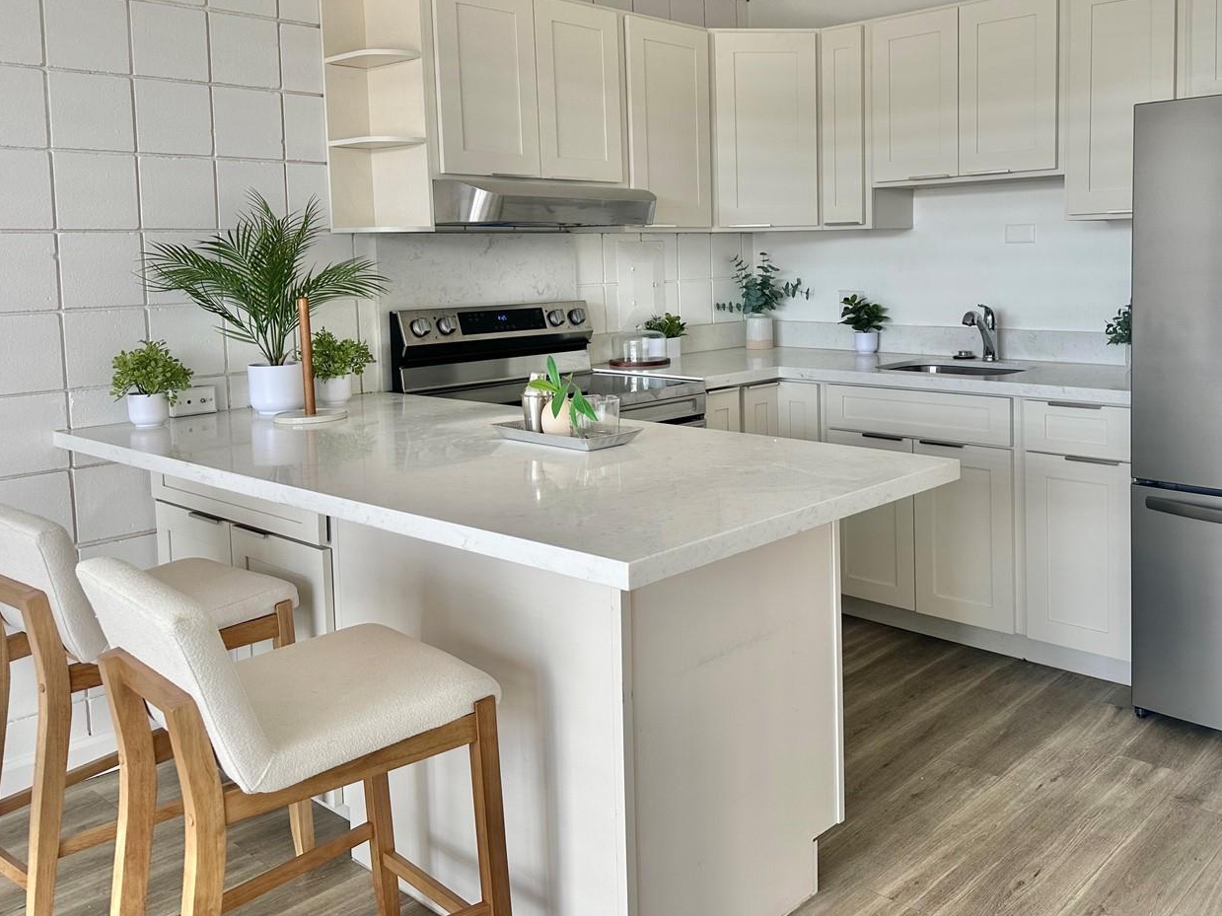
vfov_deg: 45.0
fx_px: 1094
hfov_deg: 57.5
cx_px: 776
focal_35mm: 31
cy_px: 334
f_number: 1.78
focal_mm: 6.86
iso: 100
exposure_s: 1/121
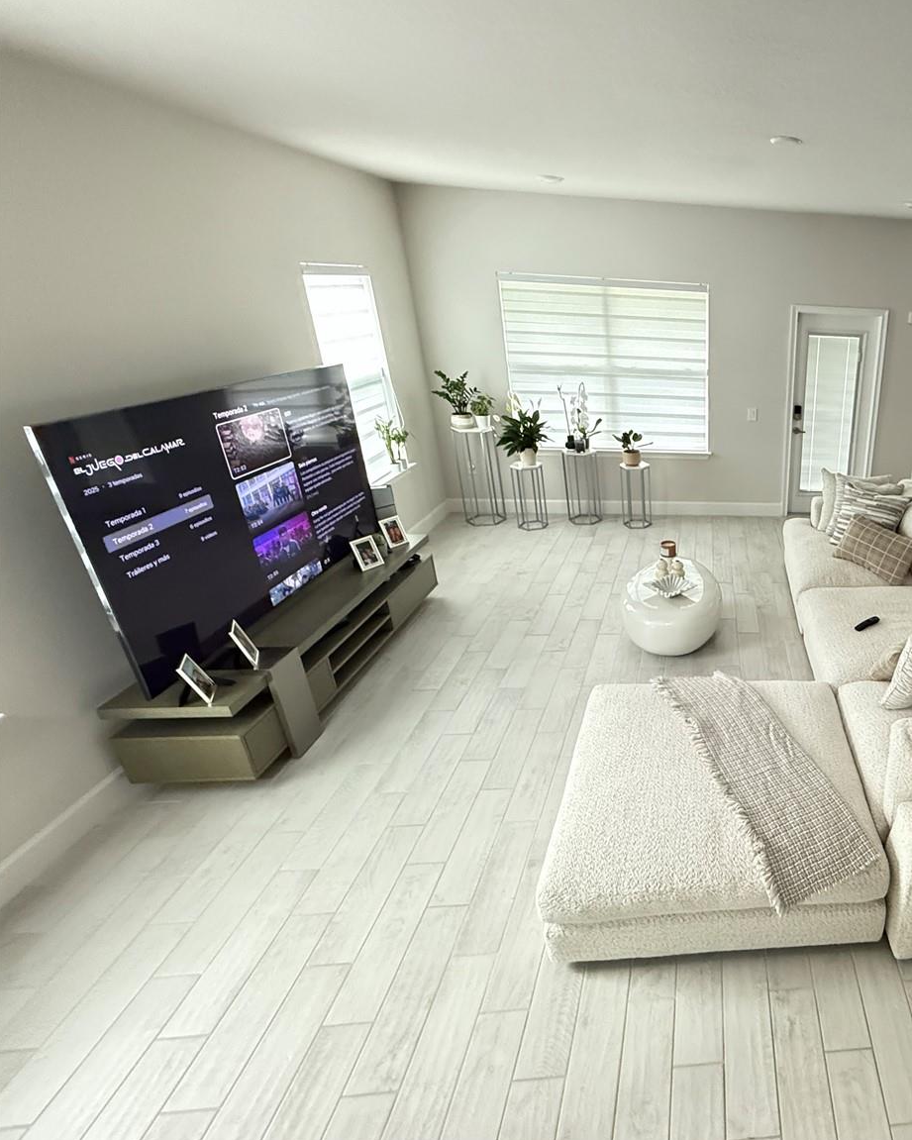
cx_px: 786
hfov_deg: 61.9
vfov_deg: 83.3
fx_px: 641
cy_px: 560
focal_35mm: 19
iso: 800
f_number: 2.2
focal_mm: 2.22
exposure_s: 1/60
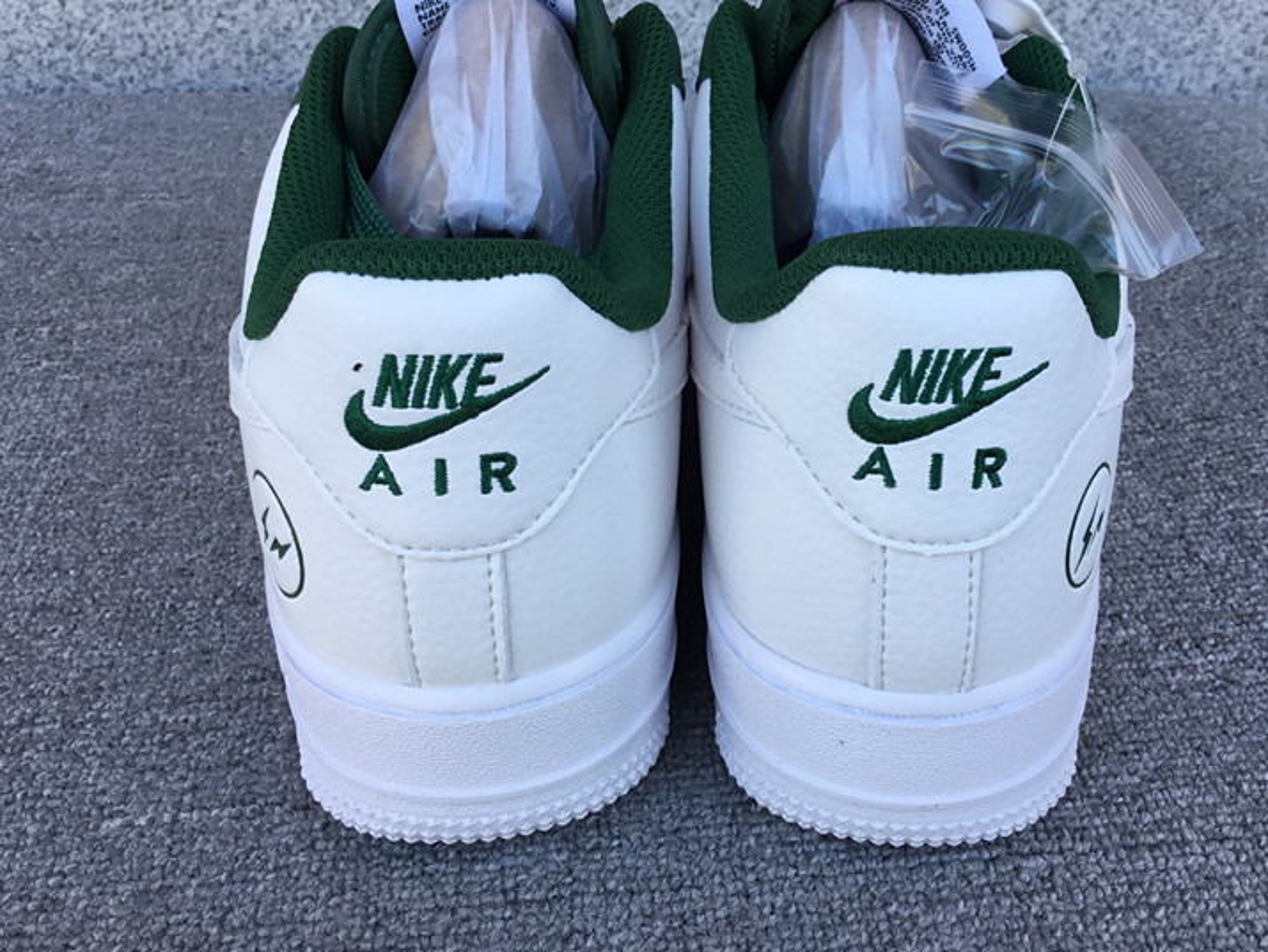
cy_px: 386
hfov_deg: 47.7
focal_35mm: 39
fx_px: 1429
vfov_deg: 36.7
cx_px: 738
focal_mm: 3.3
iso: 25
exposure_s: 1/121
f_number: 2.4
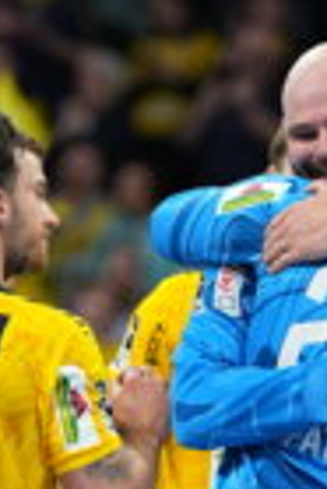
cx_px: 345
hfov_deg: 2.4
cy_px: 690
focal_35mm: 583
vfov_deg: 3.5
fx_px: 7923
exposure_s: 1/1600
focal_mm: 135
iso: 1000
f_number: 1.8
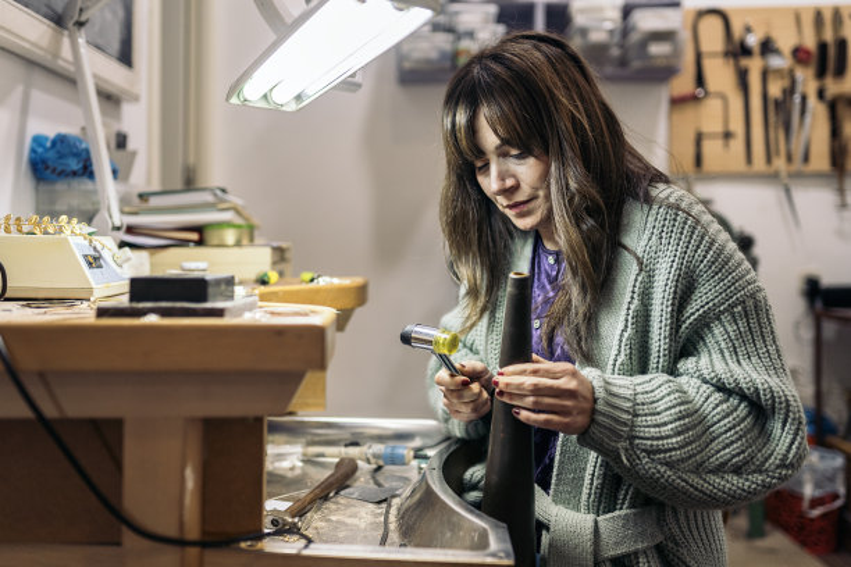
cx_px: 426
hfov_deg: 54.4
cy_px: 284
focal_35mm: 35
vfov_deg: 37.9
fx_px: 827
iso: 640
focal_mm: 35
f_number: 1.8
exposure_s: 1/400
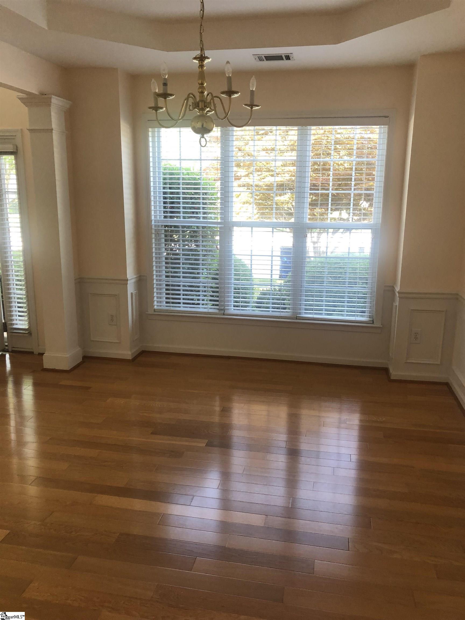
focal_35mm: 28
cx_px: 232
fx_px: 502
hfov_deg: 49.7
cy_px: 310
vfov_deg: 63.4
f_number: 1.8
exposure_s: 1/30
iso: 32
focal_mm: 4
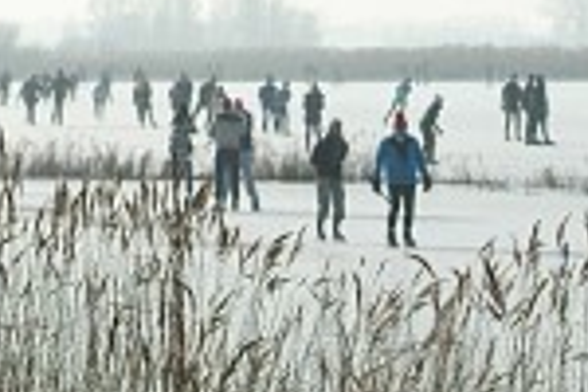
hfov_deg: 5.9
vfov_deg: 3.9
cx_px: 443
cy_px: 167
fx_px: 5749
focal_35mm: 352
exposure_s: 1/500
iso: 400
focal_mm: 78
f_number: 11
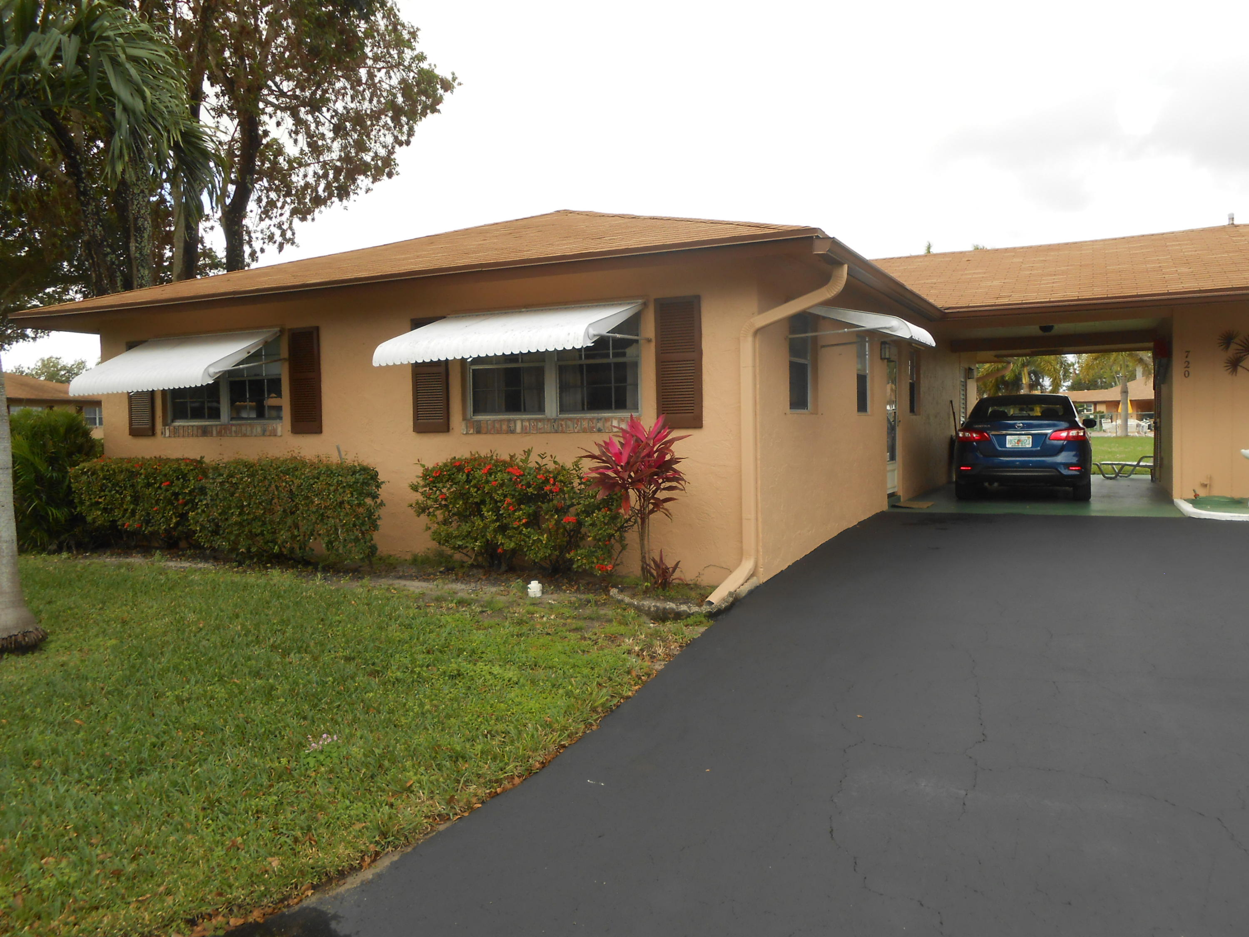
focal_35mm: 26
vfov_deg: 53.1
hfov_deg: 67.3
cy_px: 468
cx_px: 624
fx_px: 938
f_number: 3.5
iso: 80
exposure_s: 1/320
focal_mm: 4.6
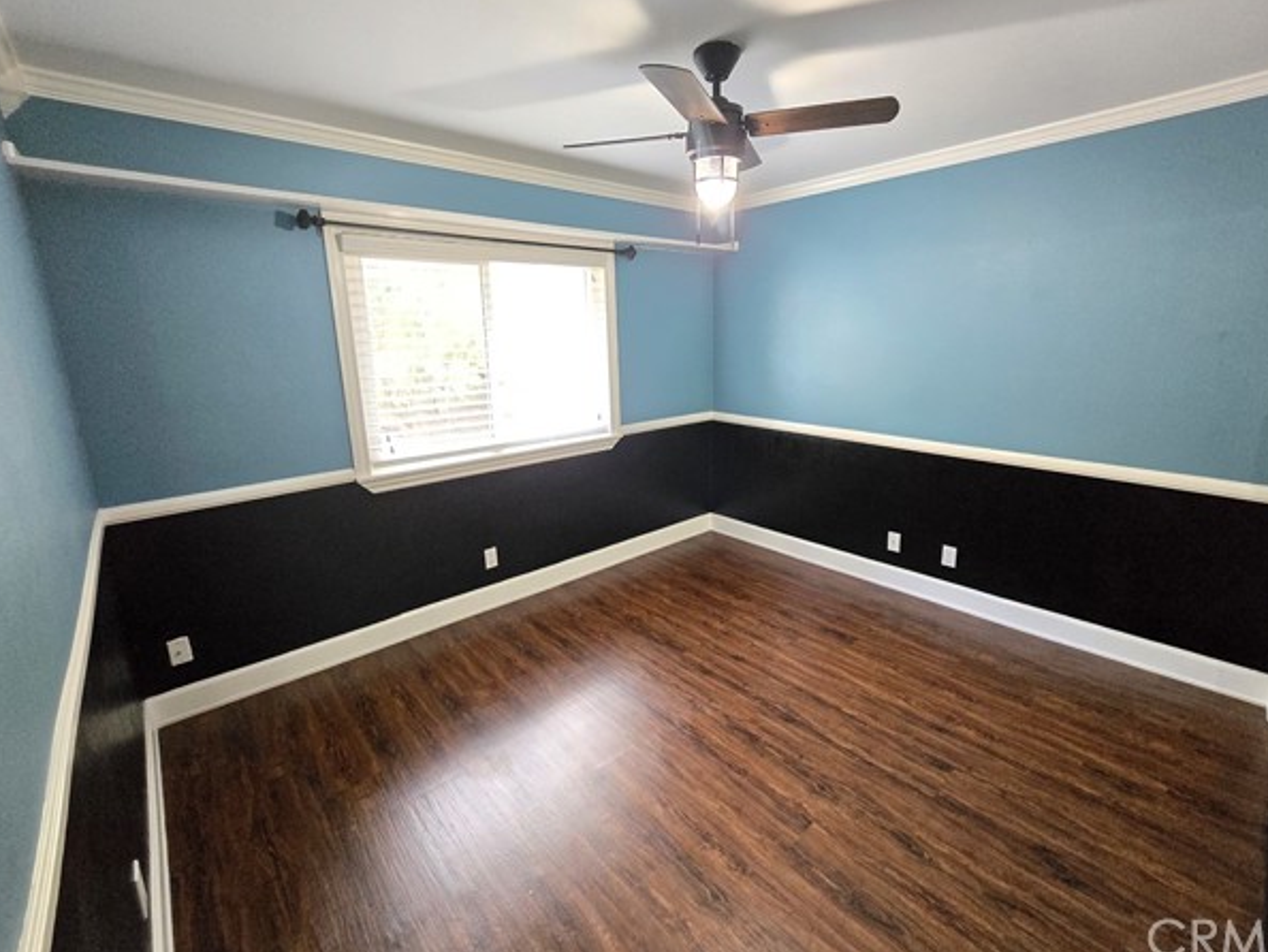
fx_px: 513
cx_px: 649
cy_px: 457
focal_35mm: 14
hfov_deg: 102.0
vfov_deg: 85.7
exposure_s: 1/60
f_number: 2.2
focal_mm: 2.2
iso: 1600
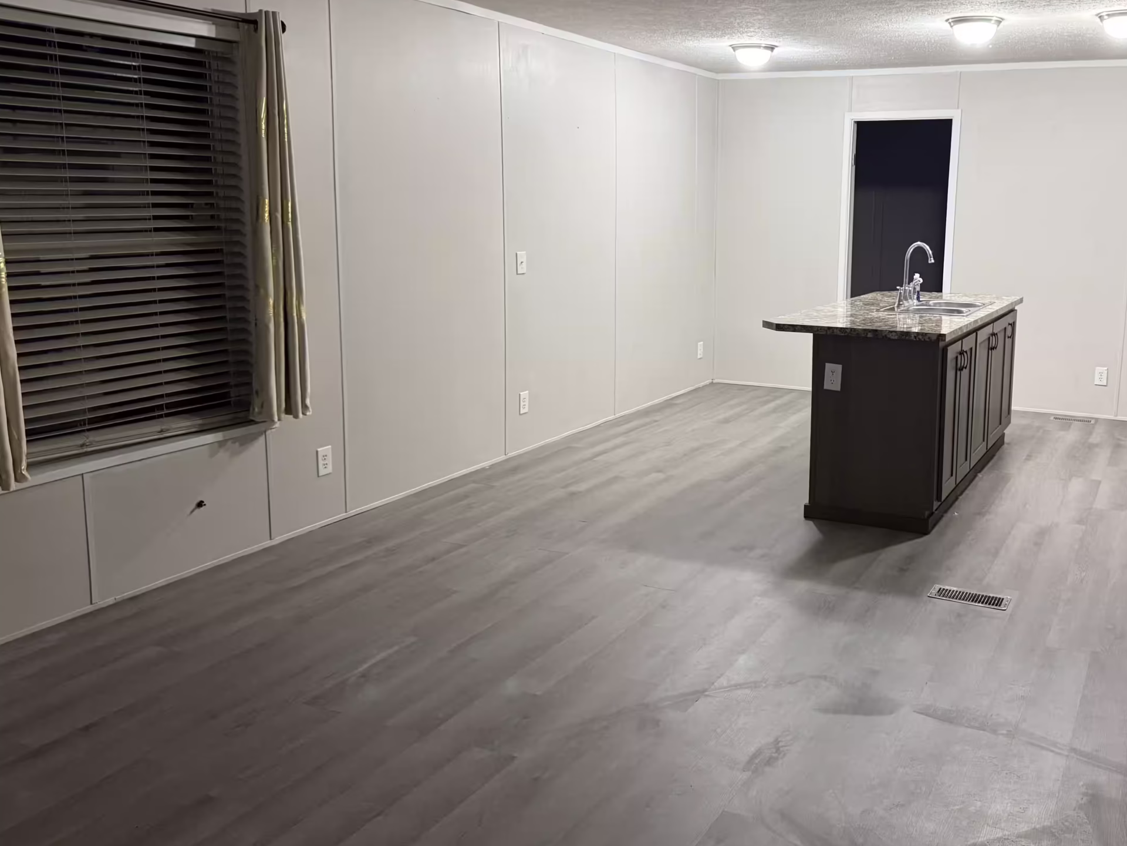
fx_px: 1042
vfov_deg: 44.0
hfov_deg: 55.7
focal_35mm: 32
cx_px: 747
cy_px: 351
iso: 400
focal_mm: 6.76
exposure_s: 1/60
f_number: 1.78
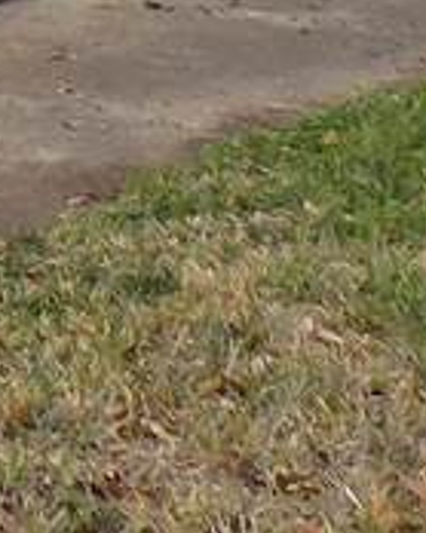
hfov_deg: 6.7
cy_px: -787
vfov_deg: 8.2
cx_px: -659
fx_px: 3391
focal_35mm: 215
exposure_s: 1/200
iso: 80
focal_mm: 5.3
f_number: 3.3
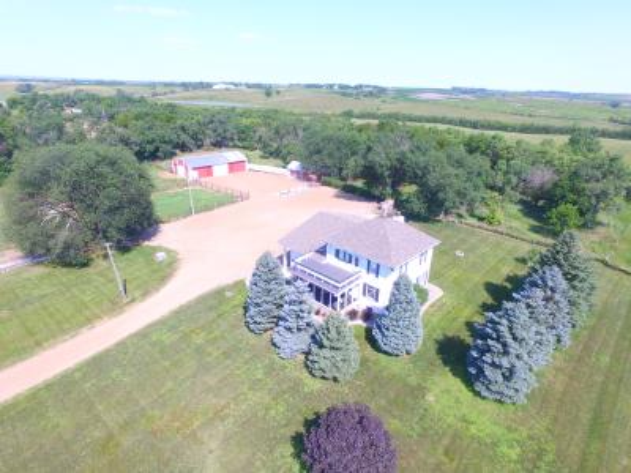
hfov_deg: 81.7
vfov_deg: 66.0
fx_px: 365
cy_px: 236
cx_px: 316
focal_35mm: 20
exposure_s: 1/386
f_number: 2.8
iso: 100
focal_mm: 3.61
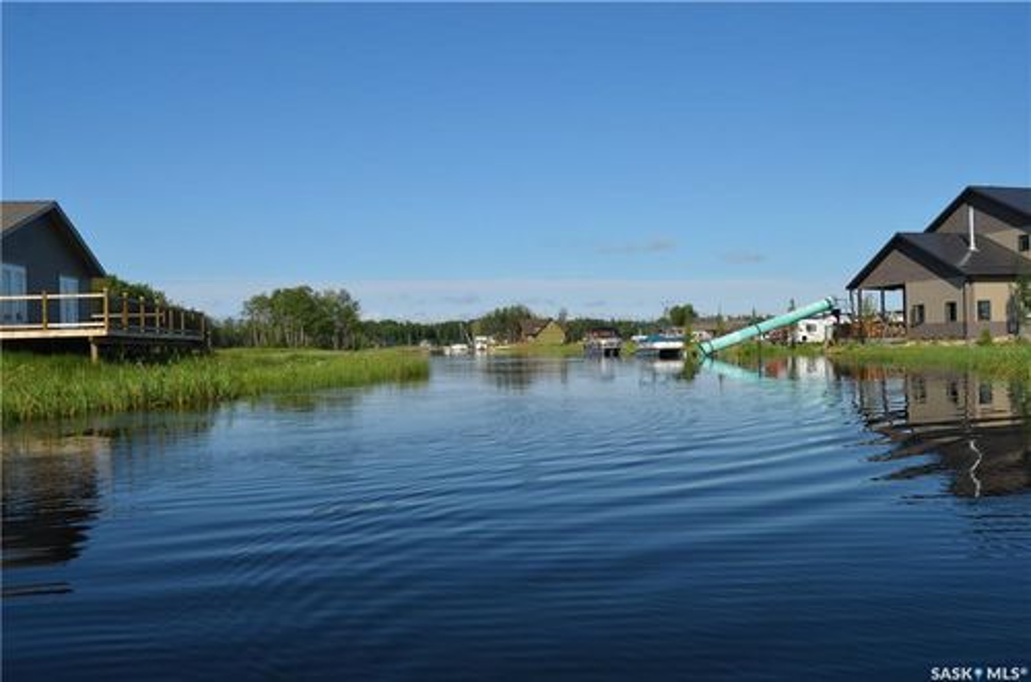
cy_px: 341
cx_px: 516
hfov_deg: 67.5
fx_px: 772
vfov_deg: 47.7
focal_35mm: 27
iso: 100
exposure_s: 1/320
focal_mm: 18
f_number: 9
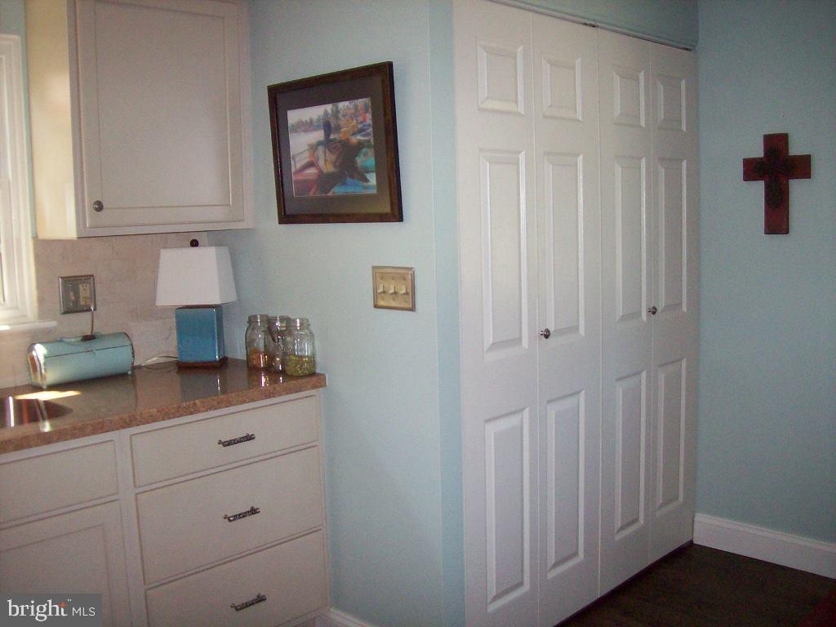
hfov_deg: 51.4
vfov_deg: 39.7
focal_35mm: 36
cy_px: 314
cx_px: 418
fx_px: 869
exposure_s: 1/64
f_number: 2.7
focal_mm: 6
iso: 140
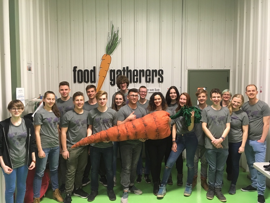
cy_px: 102
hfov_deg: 61.7
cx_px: 135
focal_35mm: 29
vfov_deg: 48.2
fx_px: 226
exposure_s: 1/30
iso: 160
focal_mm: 4.15
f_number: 2.2
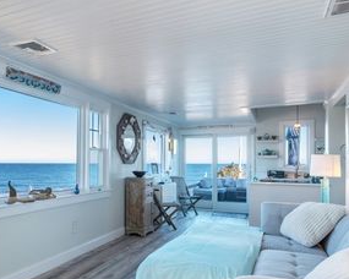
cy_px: 162
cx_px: 131
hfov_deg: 61.4
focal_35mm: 28
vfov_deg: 51.3
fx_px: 289
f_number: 22
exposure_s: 1/6
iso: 100
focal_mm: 17
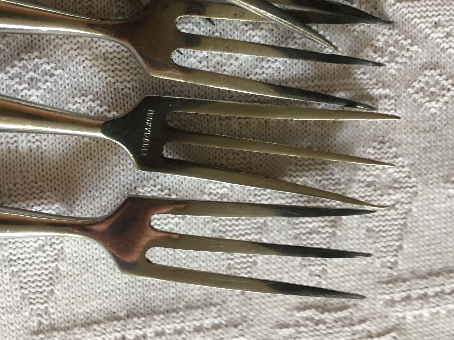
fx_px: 525
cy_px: 132
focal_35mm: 40
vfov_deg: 35.8
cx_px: 169
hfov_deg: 46.4
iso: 125
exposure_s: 1/33
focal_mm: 4.15
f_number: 2.2
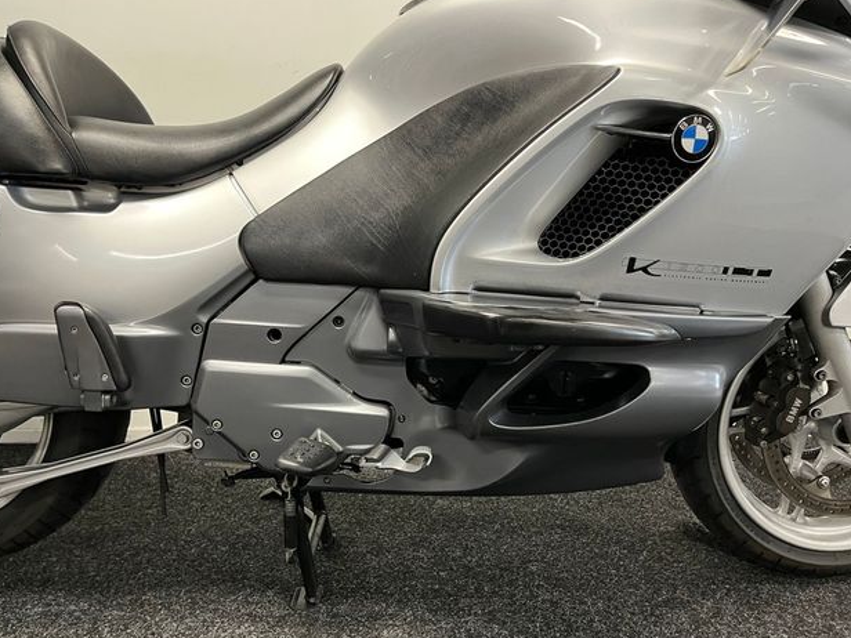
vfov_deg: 51.4
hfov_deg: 65.3
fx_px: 664
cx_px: 412
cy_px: 325
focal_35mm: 27
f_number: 1.6
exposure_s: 1/50
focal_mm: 5.1
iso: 250
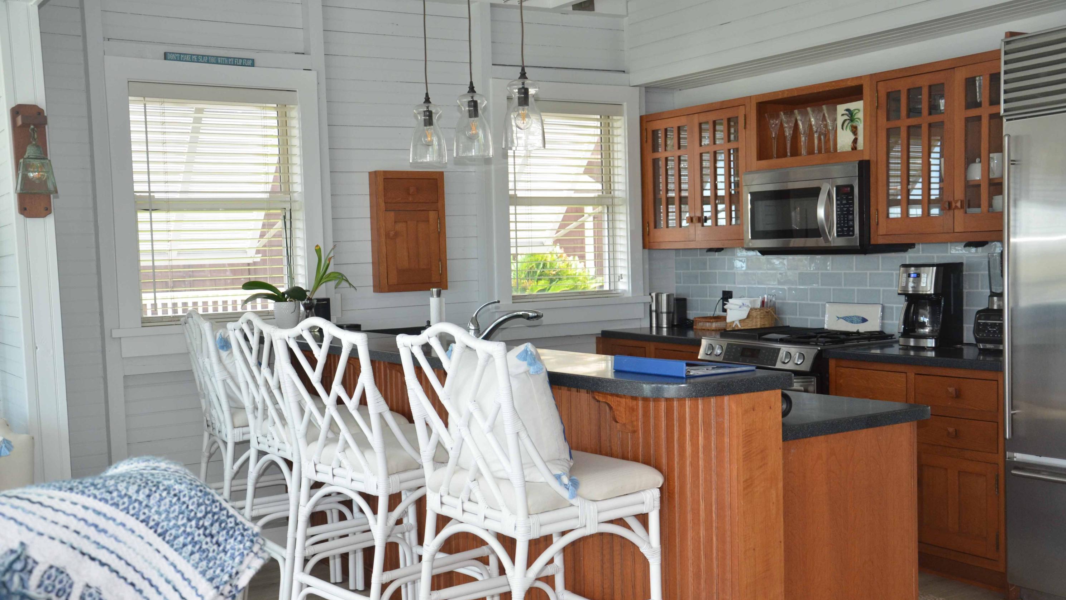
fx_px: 1117
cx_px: 531
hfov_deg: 51.0
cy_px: 355
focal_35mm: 40
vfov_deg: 30.0
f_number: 4.5
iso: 640
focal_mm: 25
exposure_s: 1/160
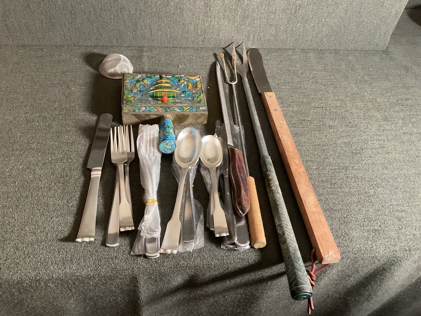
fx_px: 353
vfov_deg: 48.2
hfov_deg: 61.7
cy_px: 158
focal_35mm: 29
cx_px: 210
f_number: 1.8
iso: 200
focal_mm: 3
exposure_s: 1/60
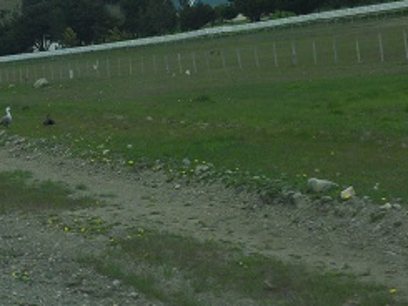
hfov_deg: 17.1
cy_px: -15
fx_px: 1356
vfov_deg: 12.7
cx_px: 138
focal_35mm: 115
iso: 80
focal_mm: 7.8
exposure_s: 1/500
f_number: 4.5
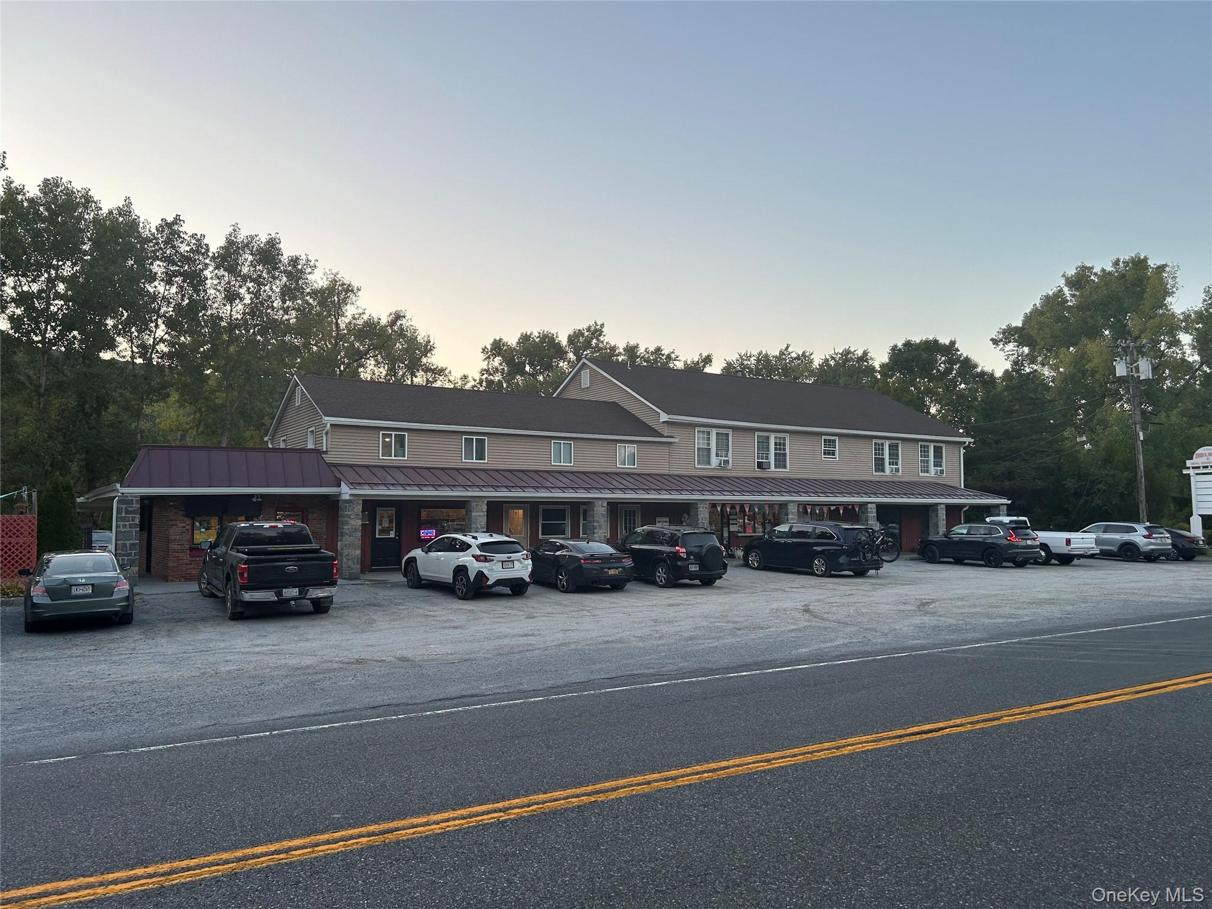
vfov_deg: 53.1
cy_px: 454
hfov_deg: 67.3
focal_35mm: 26
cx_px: 606
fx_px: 910
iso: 40
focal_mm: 5.7
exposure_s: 1/290
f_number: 1.5
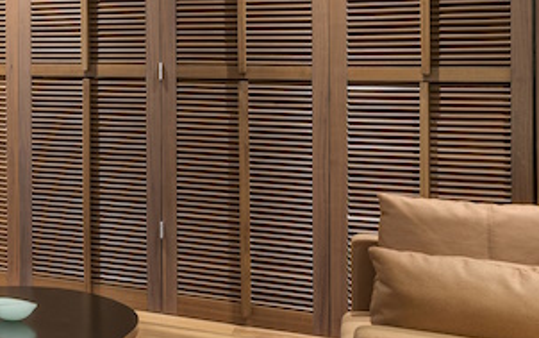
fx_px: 999
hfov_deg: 18.2
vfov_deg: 18.9
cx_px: -573
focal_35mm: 68
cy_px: 39
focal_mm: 14
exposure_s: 15
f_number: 11
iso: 100
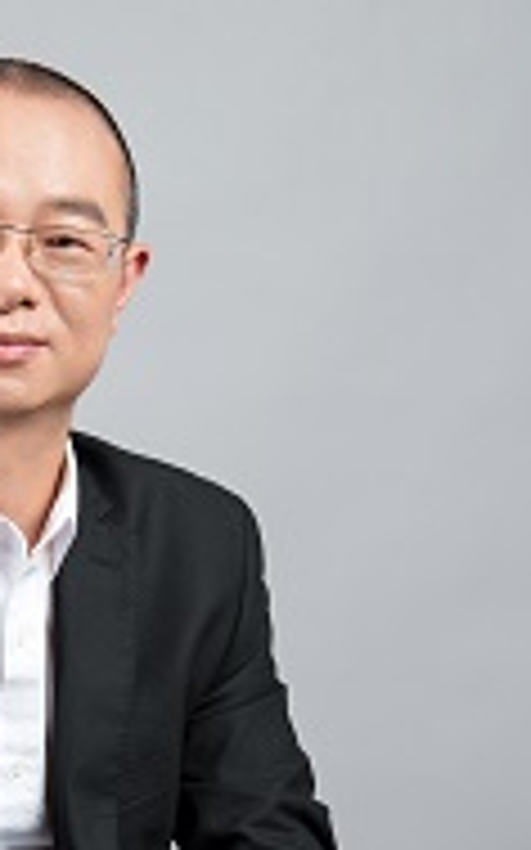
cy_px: 643
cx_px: 56
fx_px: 2781
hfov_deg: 10.8
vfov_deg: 17.3
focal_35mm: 120
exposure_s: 1/160
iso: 80
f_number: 8
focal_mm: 48
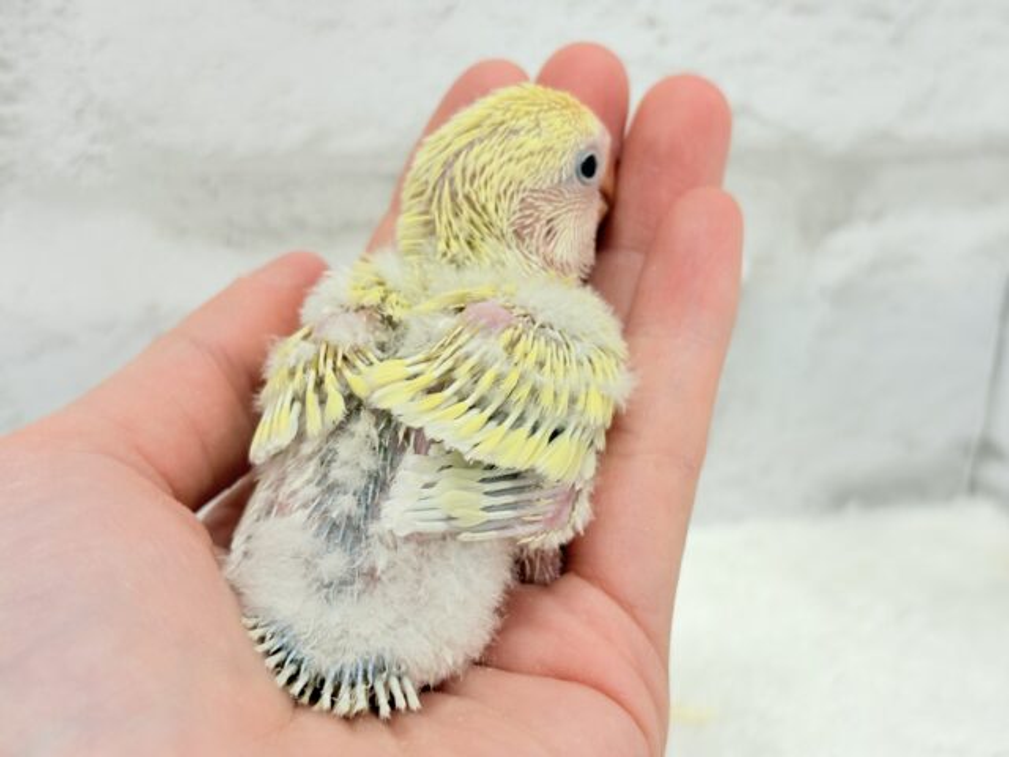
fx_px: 1516
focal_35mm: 52
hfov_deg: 36.8
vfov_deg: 28.0
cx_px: 504
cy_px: 378
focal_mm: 5.96
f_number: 1.6
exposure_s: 1/50
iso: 40
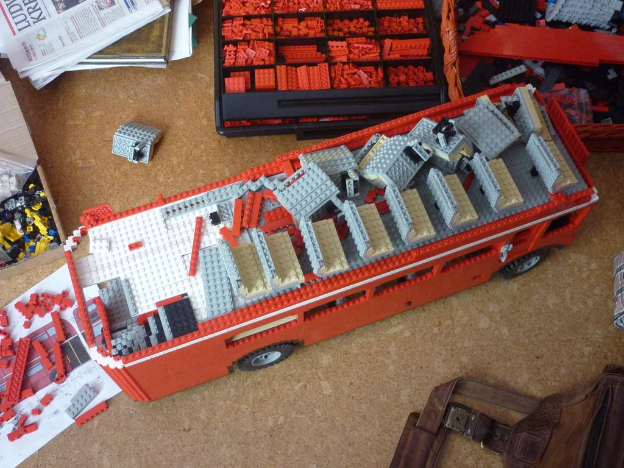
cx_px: 312
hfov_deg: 44.8
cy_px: 234
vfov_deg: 34.3
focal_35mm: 42
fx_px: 757
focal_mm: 6.9
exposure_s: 1/30
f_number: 3
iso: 400
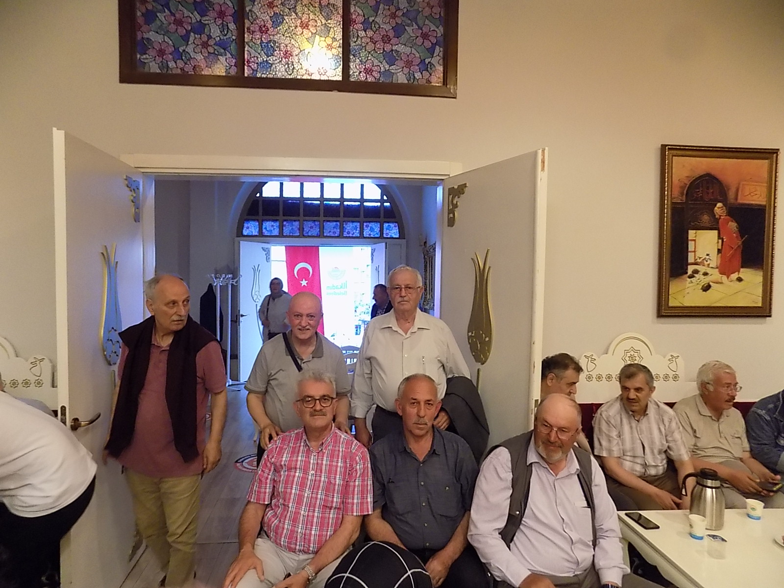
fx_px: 521
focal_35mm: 23
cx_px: 392
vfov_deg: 58.9
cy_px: 294
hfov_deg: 73.9
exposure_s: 1/20
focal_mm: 4
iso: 400
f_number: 3.1
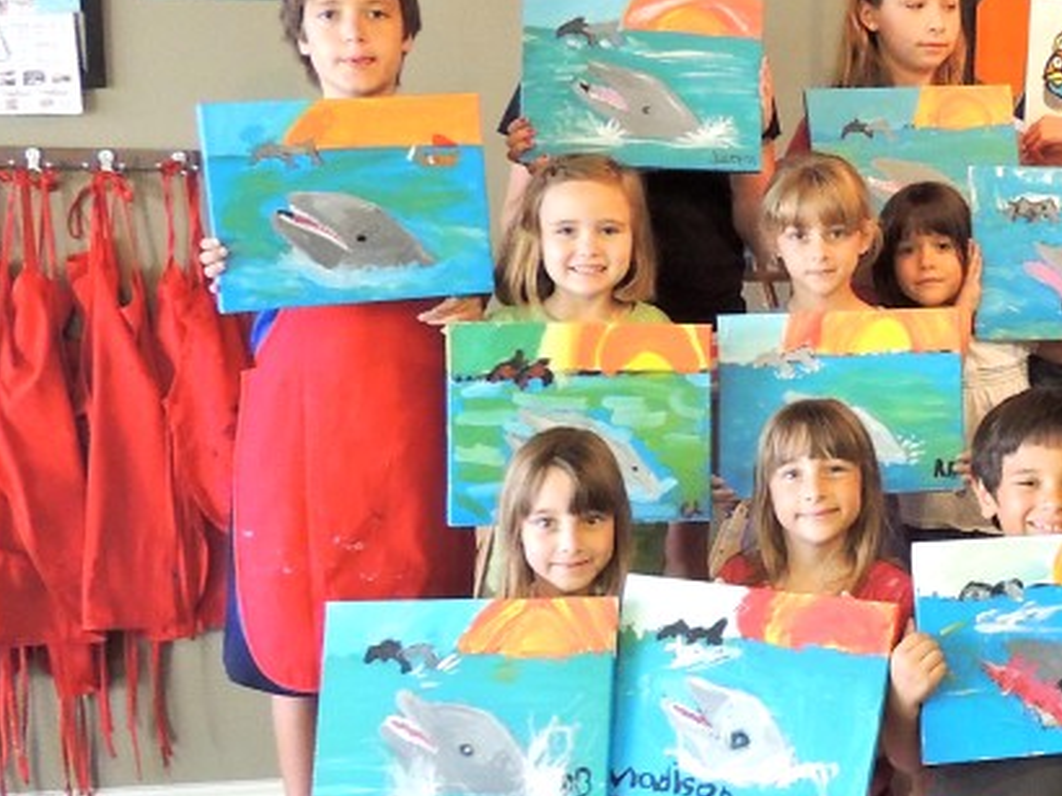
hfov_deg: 28.7
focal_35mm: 60
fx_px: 1840
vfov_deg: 24.4
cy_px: 425
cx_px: 1210
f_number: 3
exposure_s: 1/30
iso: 400
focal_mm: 4.3
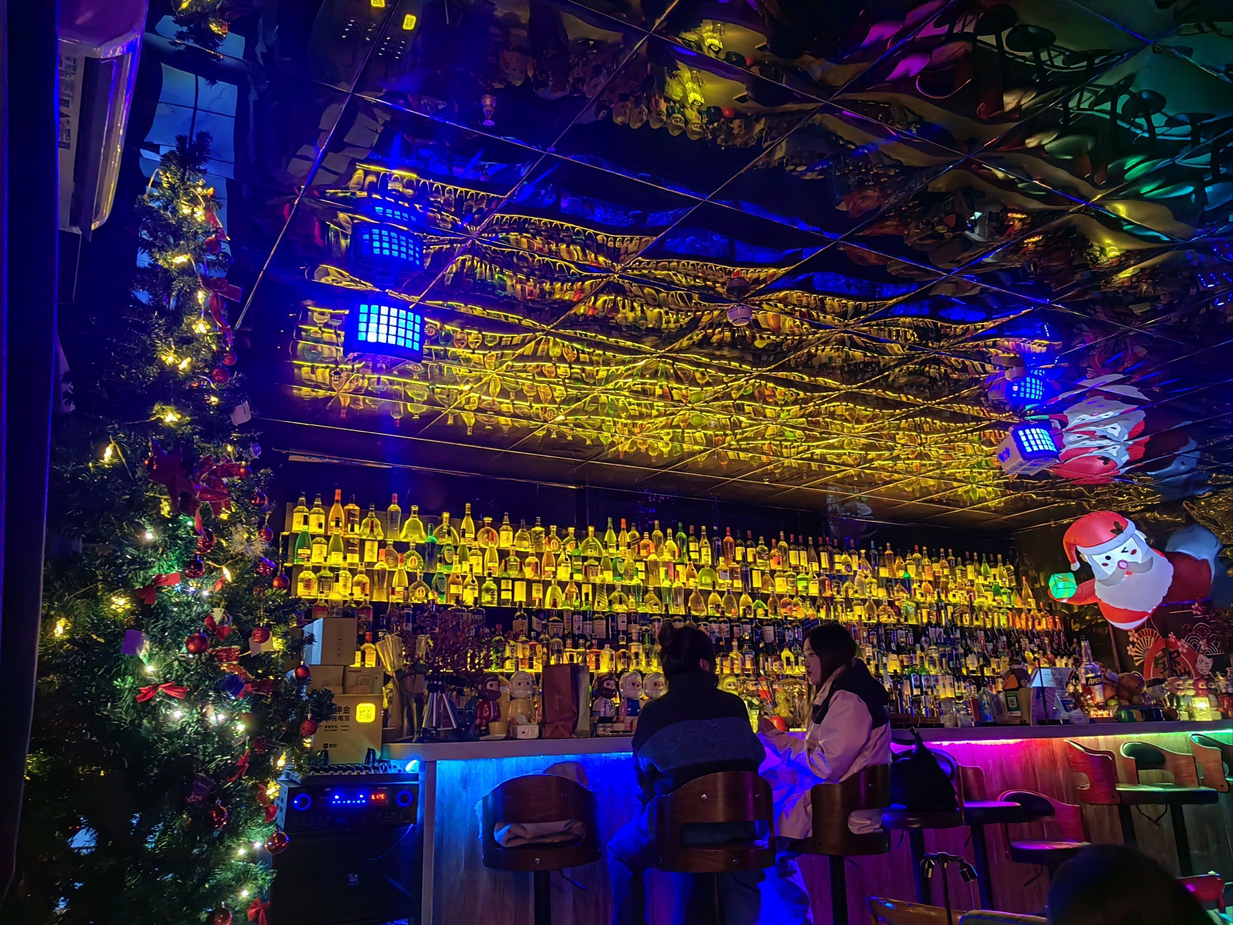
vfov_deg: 51.4
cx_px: 616
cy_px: 462
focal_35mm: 27
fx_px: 962
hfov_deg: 65.3
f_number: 1.9
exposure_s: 1/20
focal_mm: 5.52
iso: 640
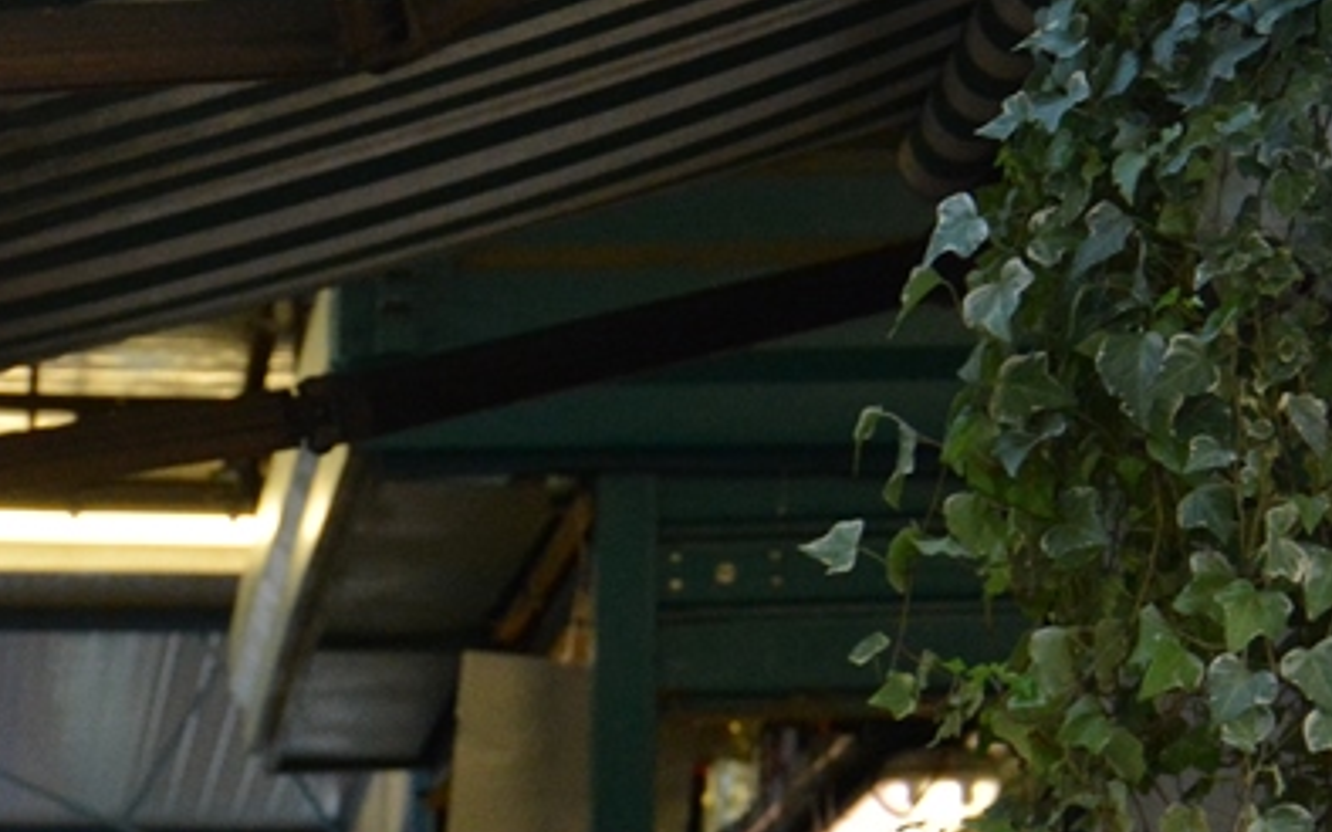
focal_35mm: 204
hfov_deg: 9.8
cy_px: 1275
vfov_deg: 6.3
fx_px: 7401
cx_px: -974
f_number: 4.5
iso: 1600
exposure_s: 1/400
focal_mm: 35
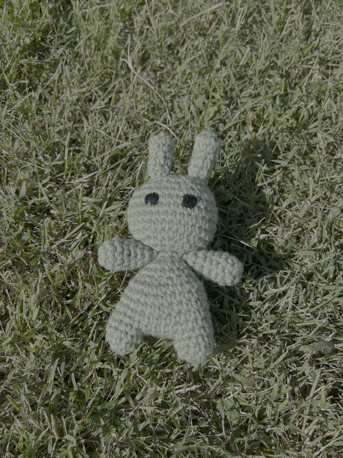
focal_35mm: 26
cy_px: 229
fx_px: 344
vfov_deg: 67.3
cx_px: 172
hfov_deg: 53.1
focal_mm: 5.7
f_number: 1.5
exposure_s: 1/3257
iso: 50
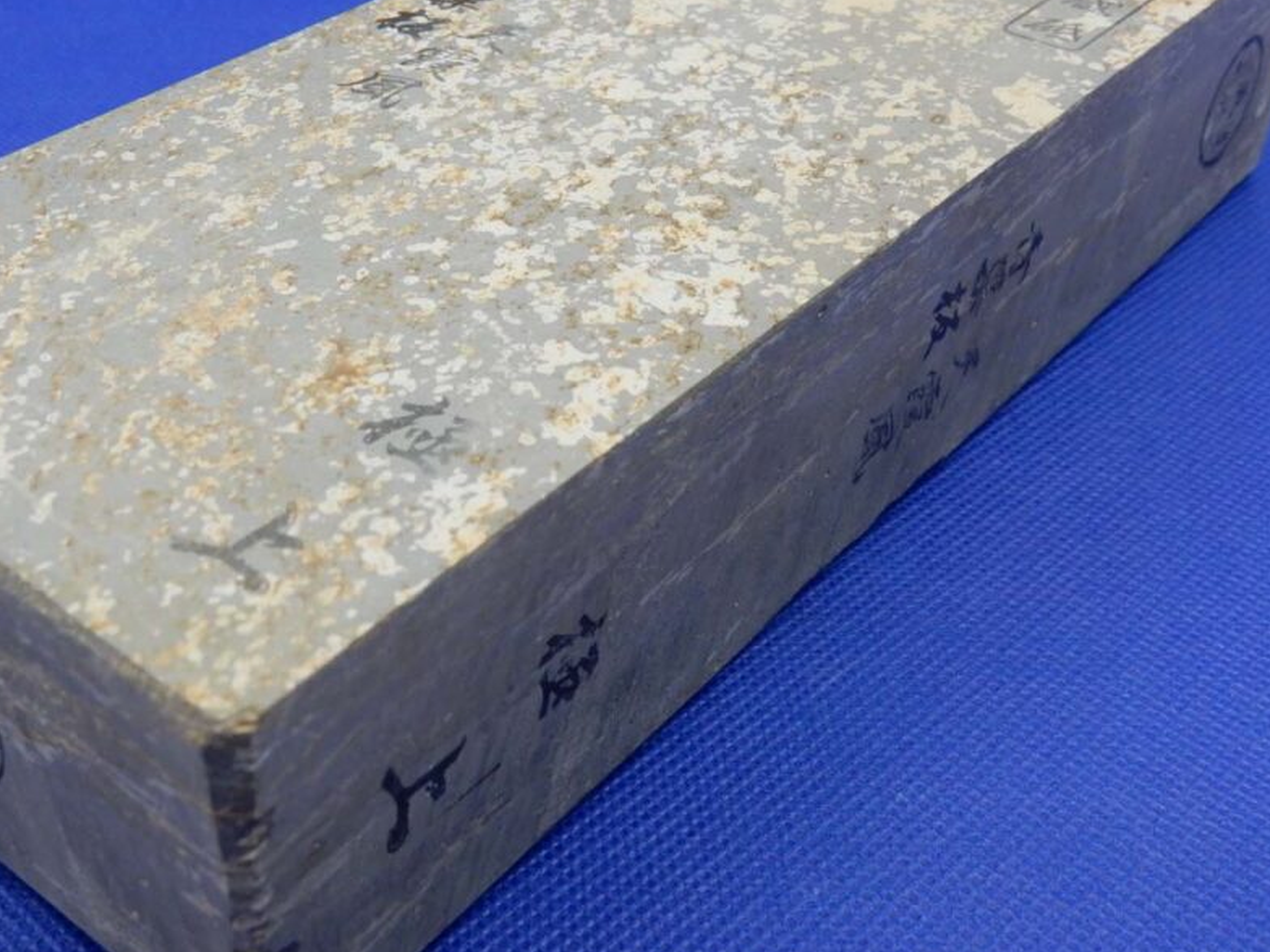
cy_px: 426
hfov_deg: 40.2
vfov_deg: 30.9
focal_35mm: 47
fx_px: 1724
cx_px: 479
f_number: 4
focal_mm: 6.4
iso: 320
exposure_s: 1/30
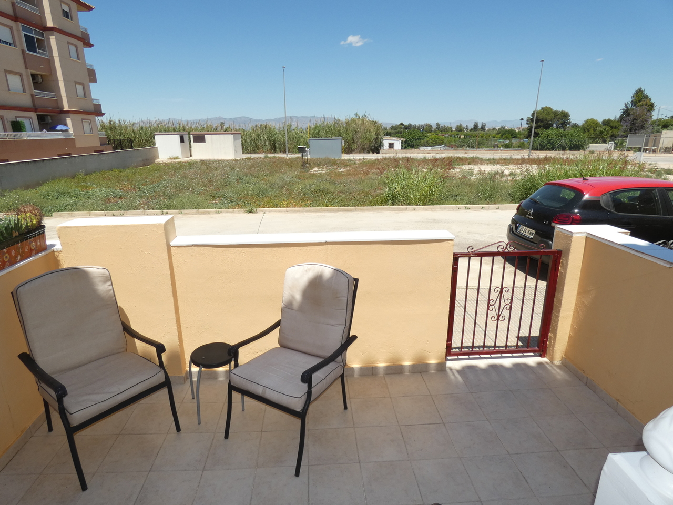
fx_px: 389
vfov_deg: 66.0
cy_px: 252
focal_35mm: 20
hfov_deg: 81.7
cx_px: 336
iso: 80
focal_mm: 3.6
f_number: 4
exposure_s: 1/800
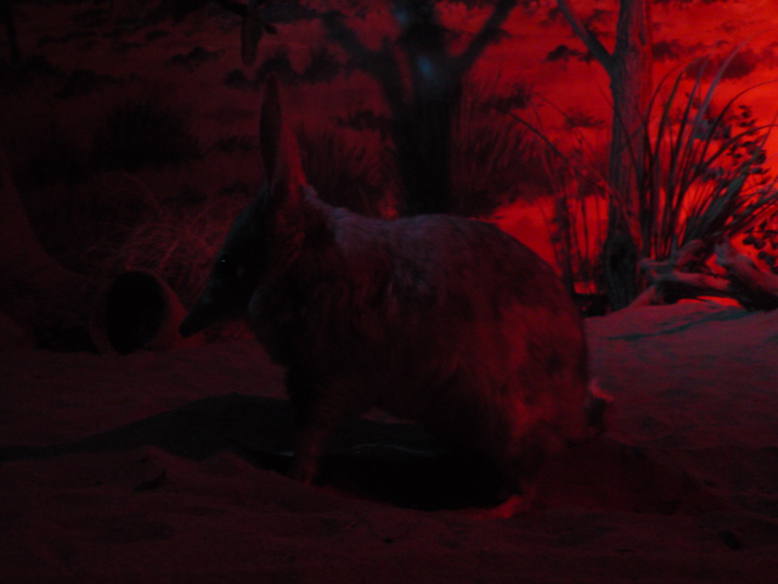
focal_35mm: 37
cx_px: 389
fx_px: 832
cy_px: 292
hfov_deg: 50.1
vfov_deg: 38.7
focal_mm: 5.5
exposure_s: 1/8
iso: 400
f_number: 2.8
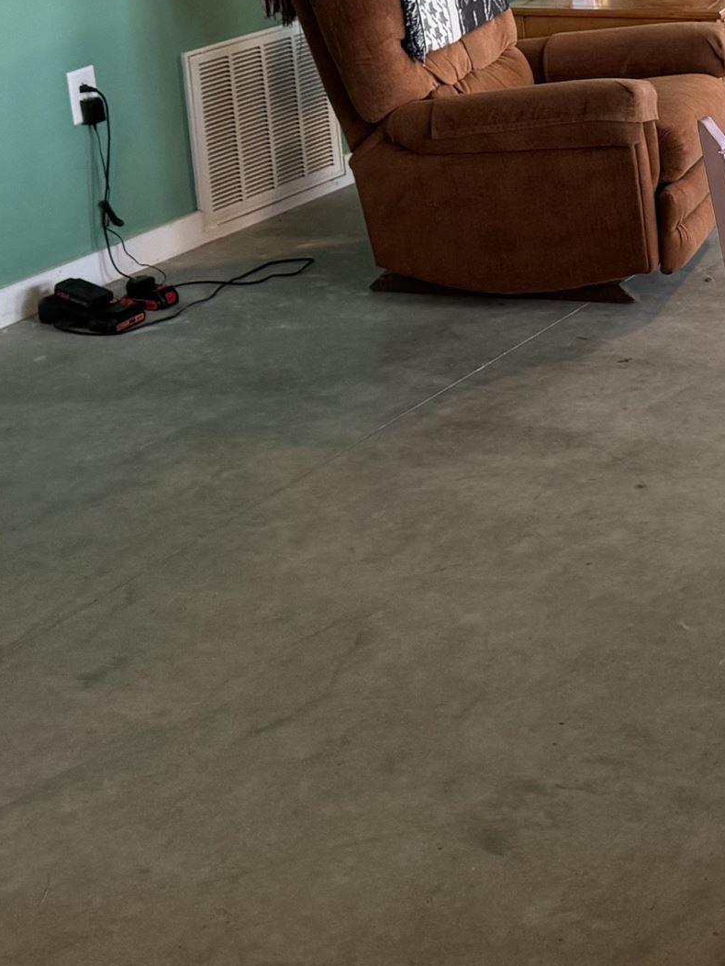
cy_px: 120
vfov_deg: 26.9
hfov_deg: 19.6
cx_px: 899
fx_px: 1954
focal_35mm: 70
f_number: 1.78
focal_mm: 6.76
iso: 250
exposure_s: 1/60
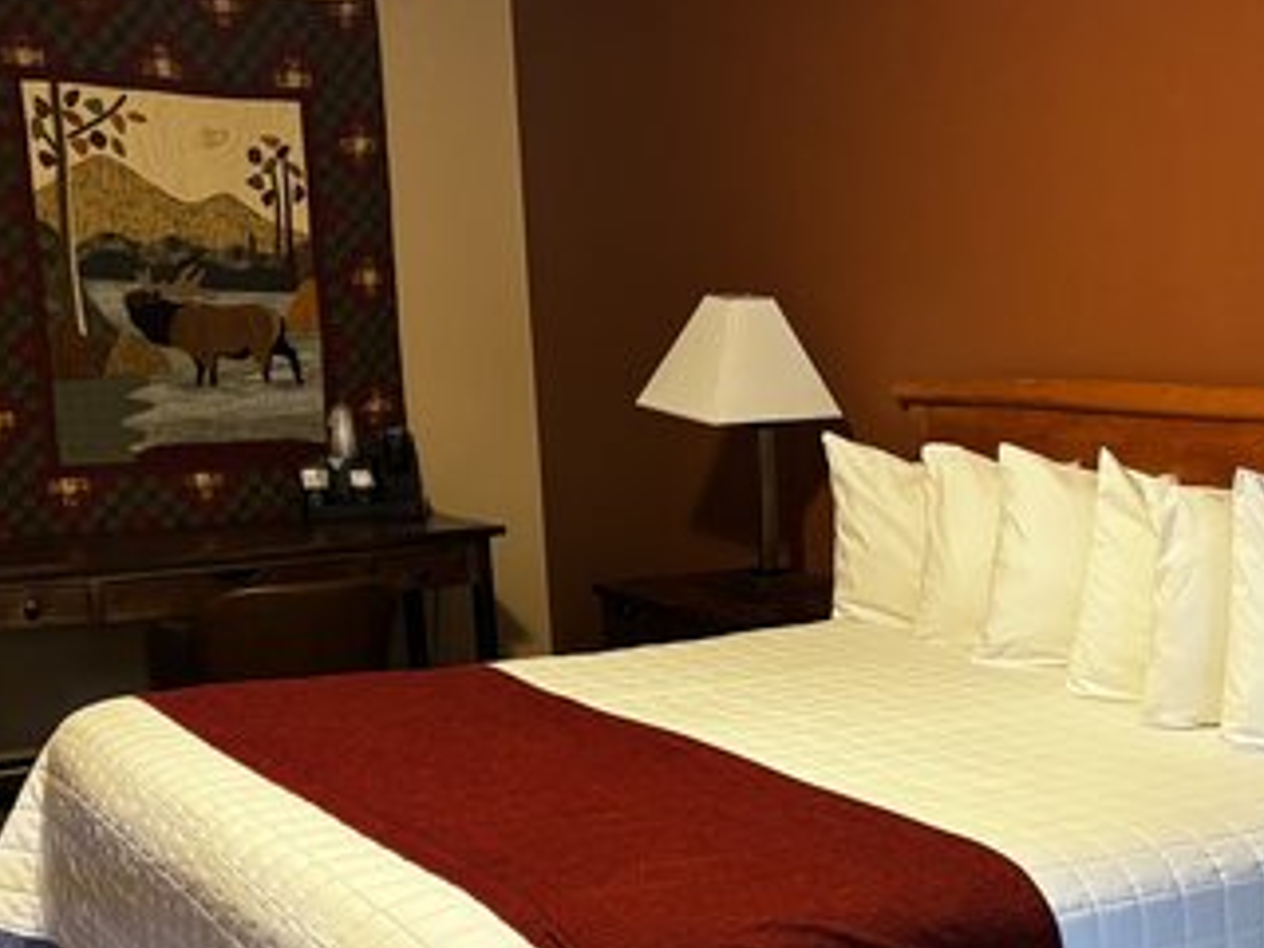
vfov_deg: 27.5
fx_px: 1899
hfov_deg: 36.0
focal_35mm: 52
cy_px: 758
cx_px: 940
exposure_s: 1/40
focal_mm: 5.96
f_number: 1.6
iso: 500
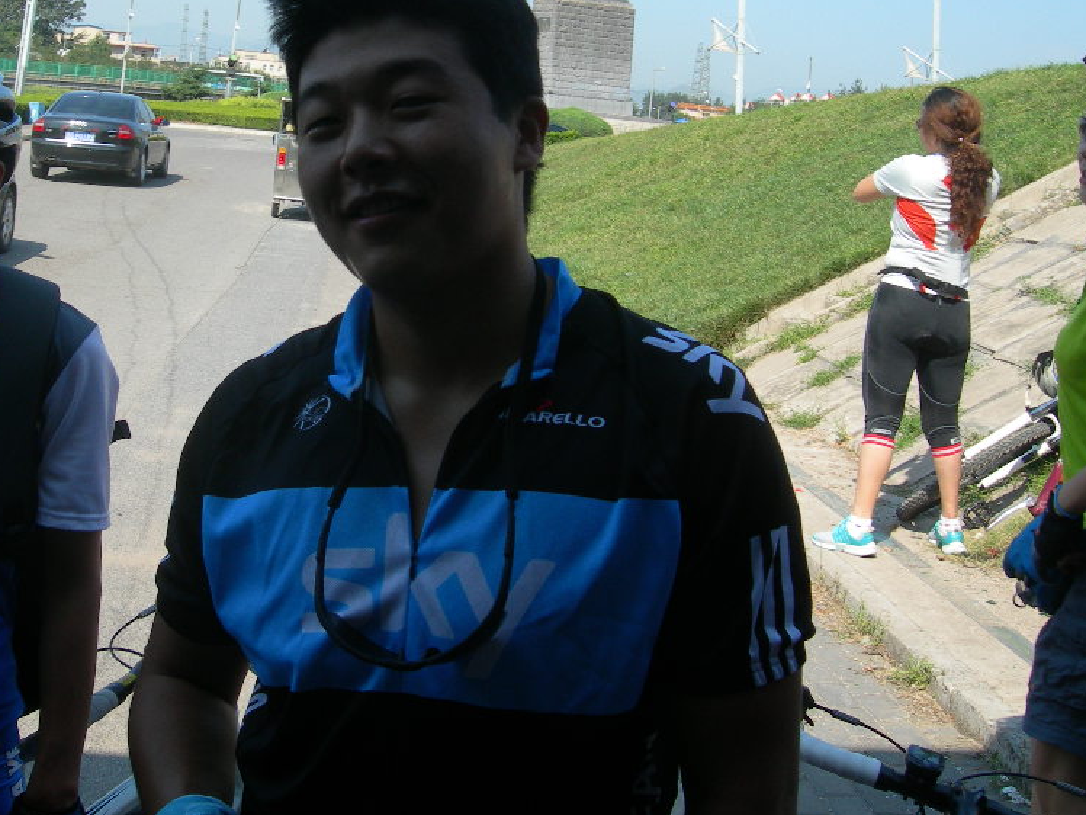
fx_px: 1631
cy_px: 276
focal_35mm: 52
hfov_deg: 36.6
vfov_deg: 27.9
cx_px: 398
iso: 50
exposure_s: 1/292
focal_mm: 7.8
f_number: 4.8
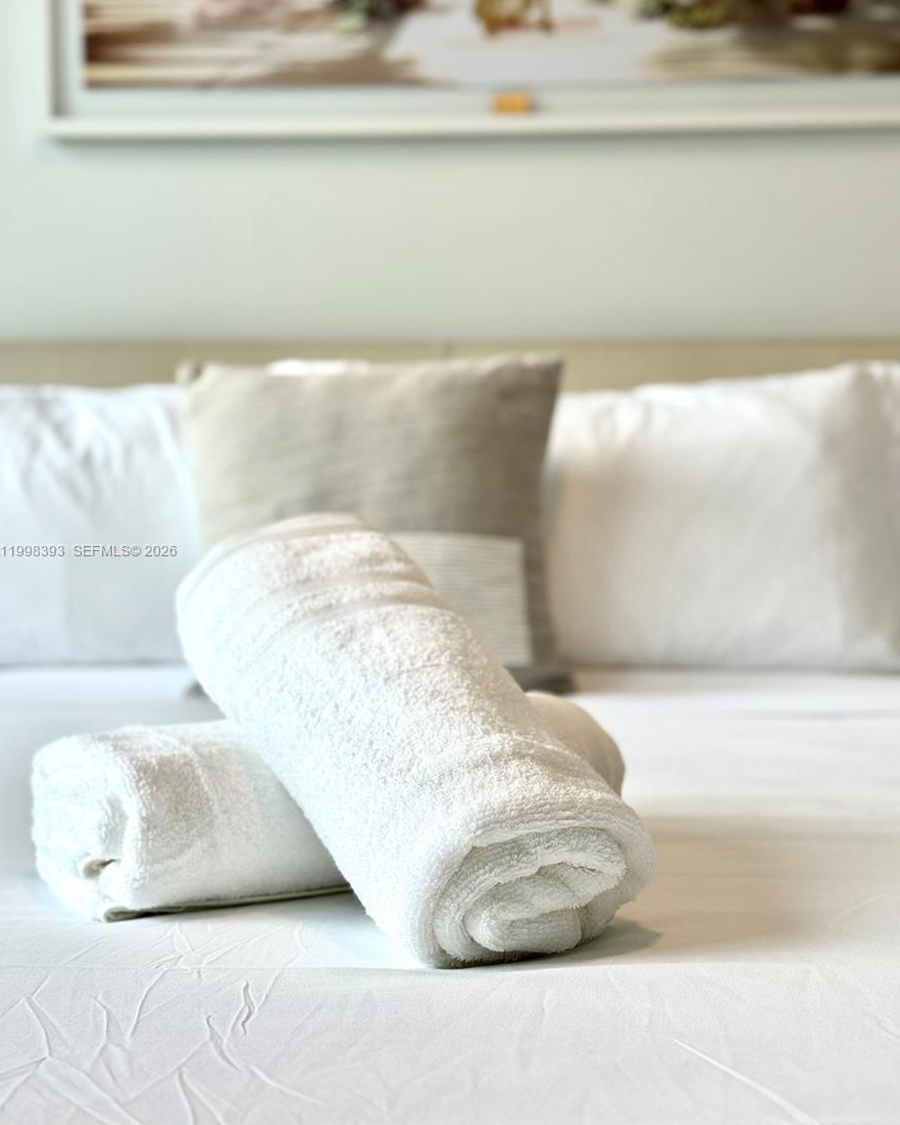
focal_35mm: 51
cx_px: 446
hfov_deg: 29.7
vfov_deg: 36.6
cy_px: 551
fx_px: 1698
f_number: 1.78
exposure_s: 1/250
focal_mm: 6.76
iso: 64
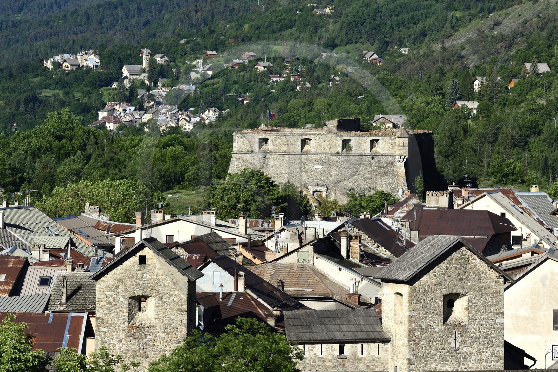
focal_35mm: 200
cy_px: 186
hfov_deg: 10.3
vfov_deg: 6.9
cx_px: 279
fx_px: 3099
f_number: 10
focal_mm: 200
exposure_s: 1/320
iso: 200
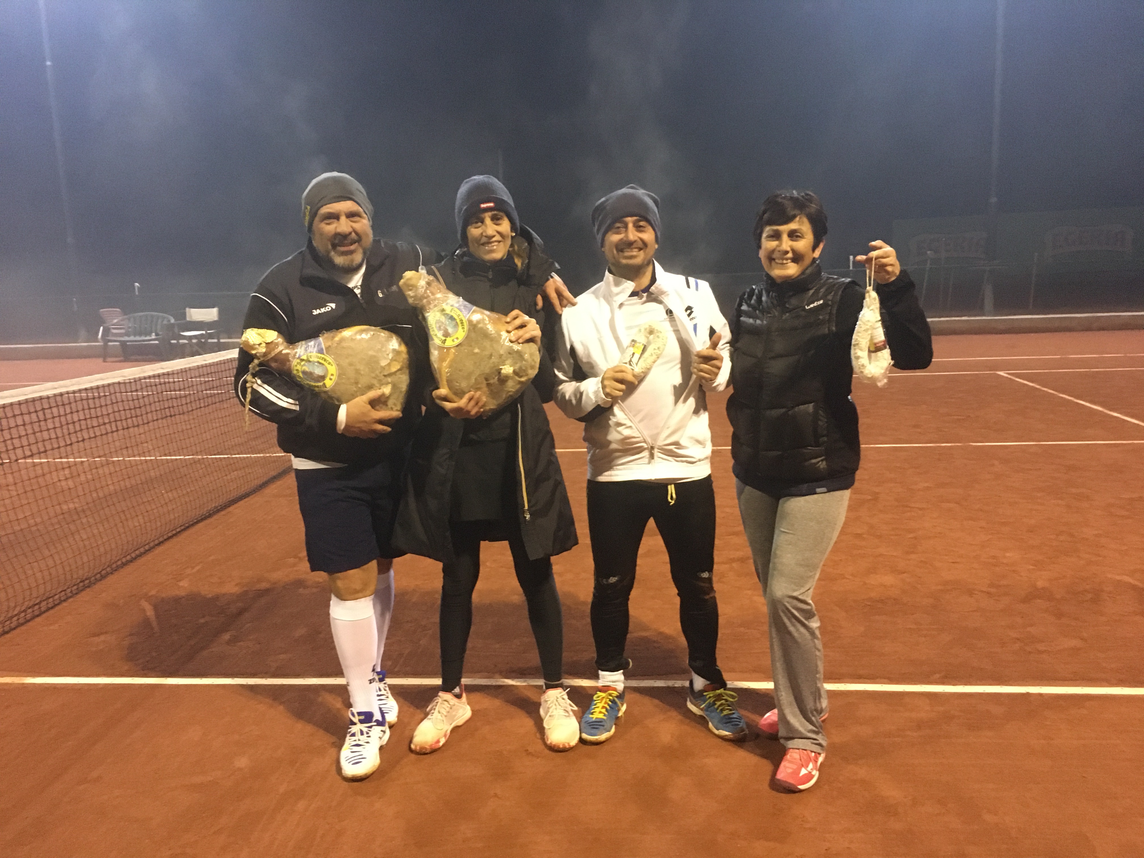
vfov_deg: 48.2
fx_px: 958
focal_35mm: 29
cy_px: 429
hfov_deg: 61.7
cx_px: 572
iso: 320
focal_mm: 4.15
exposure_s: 1/17
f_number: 2.2
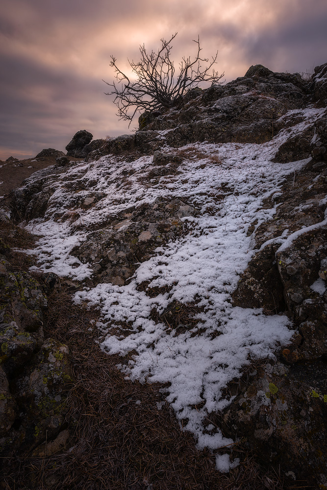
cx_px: 164
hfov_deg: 61.9
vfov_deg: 84.0
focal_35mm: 20
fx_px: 272
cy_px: 245
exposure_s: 1/20
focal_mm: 20
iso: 100
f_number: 16
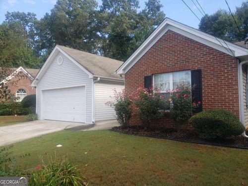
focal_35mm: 26
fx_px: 186
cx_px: 124
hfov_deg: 67.3
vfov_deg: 53.1
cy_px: 93
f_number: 2.4
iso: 50
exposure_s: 1/405
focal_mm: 4.3
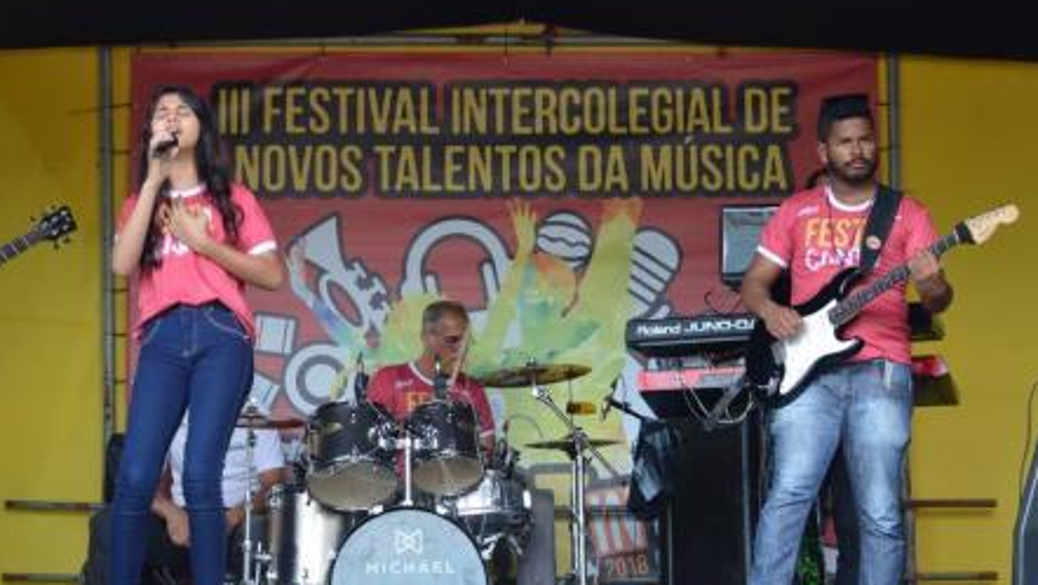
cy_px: 322
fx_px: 2410
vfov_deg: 13.8
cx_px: 517
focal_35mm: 88
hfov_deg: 24.3
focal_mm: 55
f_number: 5
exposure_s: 1/100
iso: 400
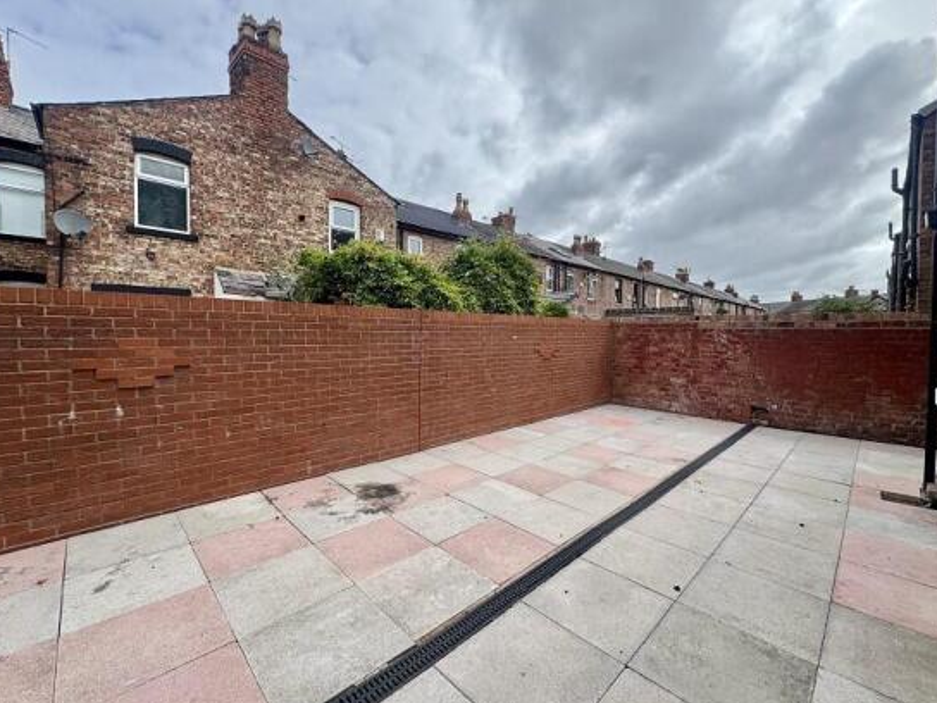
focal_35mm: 15
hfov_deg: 98.1
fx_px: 406
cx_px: 483
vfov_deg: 81.7
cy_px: 347
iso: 40
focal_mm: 2.22
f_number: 2.2
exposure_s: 1/1236
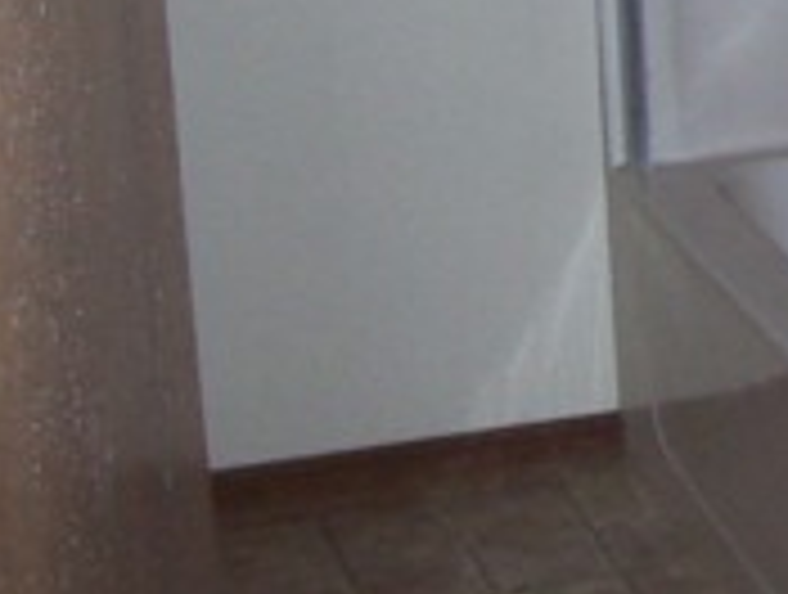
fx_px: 3079
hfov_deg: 13.4
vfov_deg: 10.7
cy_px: -266
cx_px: 1315
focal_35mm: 135
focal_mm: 5.6
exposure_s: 1/60
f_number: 2.8
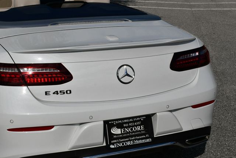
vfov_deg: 20.1
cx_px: 118
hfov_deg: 29.6
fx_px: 446
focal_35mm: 68
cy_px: 79
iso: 100
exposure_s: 1/640
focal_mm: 34
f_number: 13
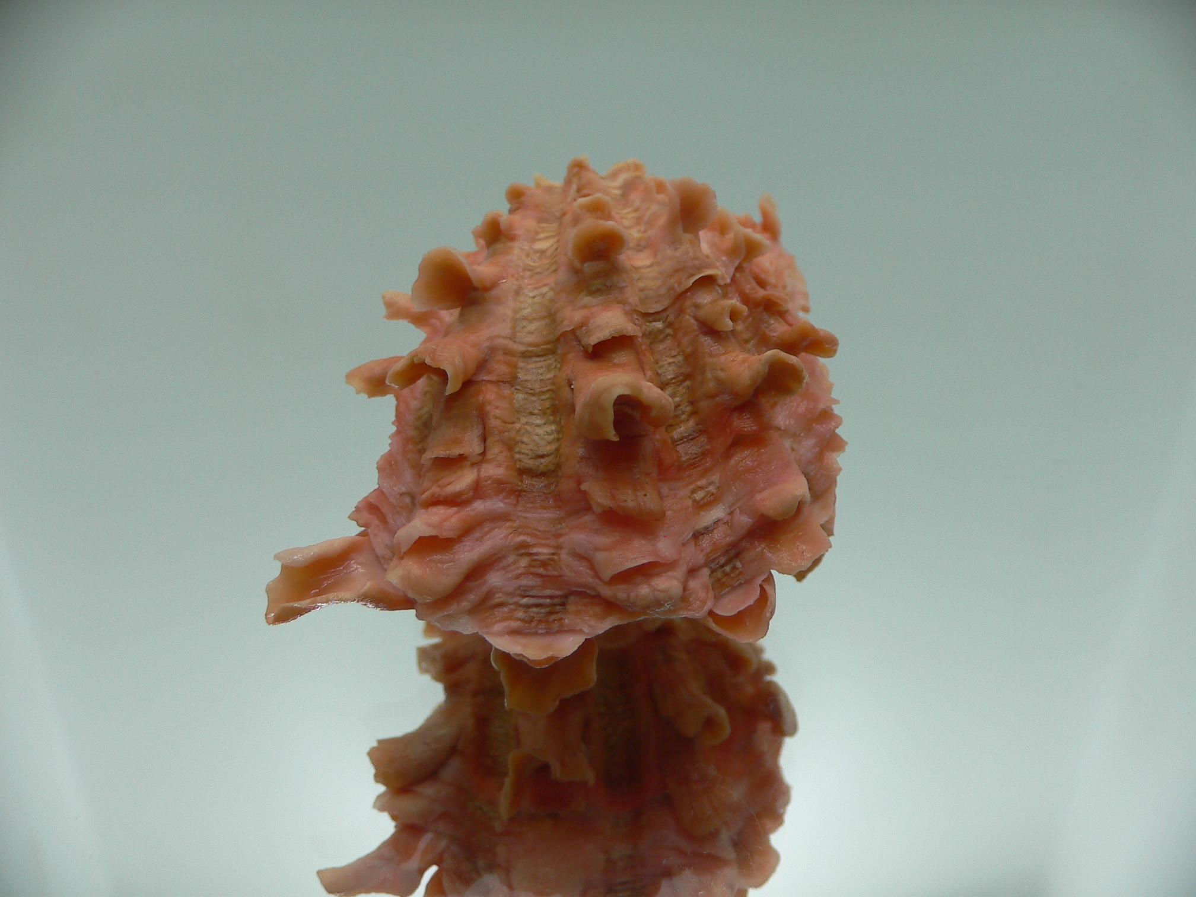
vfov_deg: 40.7
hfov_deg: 52.6
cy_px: 448
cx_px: 598
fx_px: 1209
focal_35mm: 35
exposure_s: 1/80
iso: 80
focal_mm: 4.6
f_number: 2.8
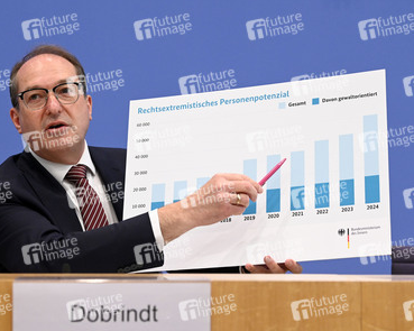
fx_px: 1053
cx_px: 178
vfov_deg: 17.9
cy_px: 167
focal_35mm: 86
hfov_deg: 22.2
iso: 4000
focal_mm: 75
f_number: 5
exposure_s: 1/800
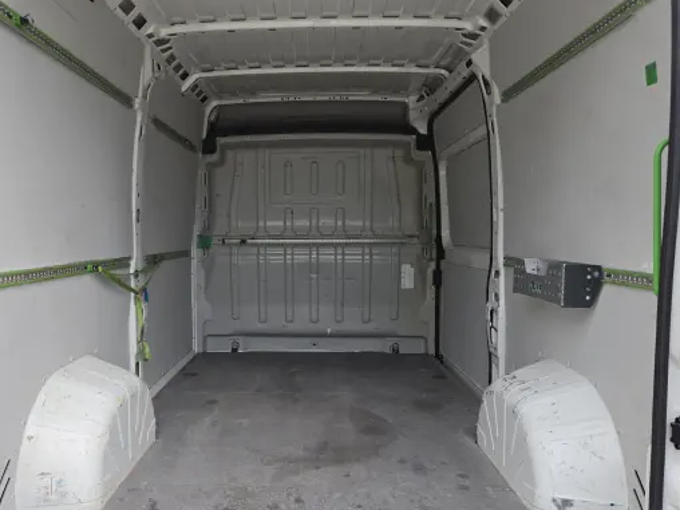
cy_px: 273
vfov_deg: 48.2
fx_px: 570
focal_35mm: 29
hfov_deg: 61.5
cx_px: 299
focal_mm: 5.4
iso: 80
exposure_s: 1/180
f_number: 1.8
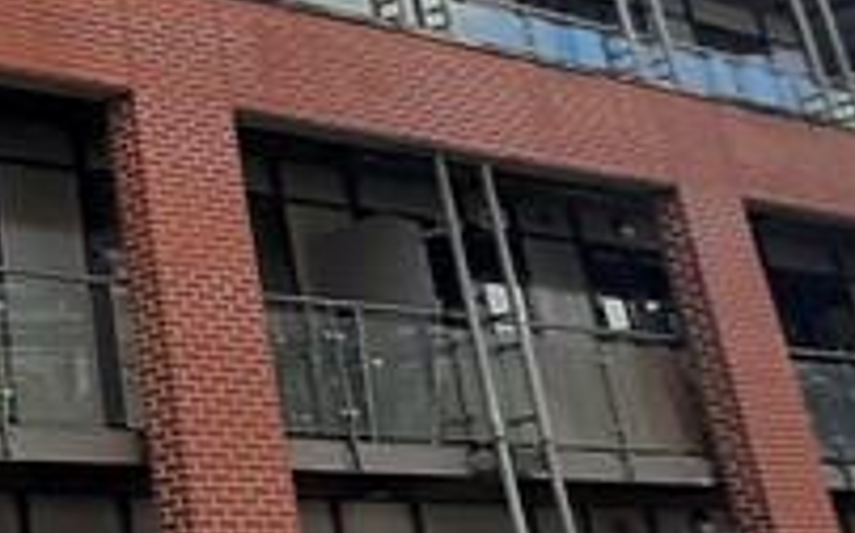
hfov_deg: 26.1
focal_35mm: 70
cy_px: -106
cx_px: -178
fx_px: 1630
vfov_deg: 17.7
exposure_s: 1/1028
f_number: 2.2
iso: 40
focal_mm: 1.42
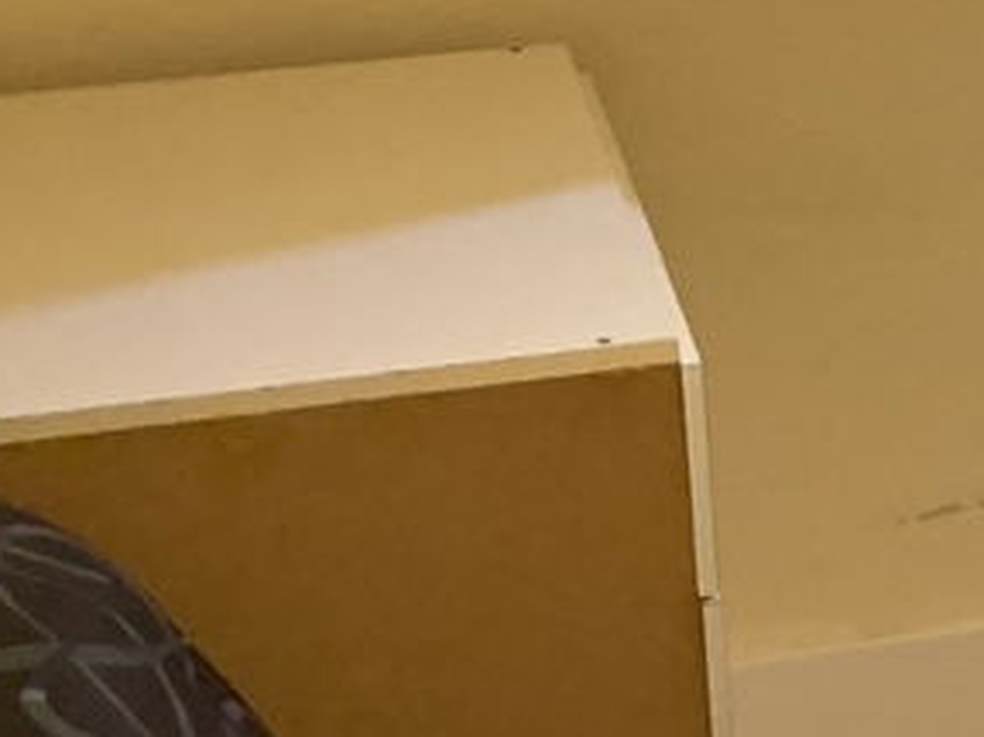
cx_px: 2146
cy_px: 278
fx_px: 4120
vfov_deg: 10.2
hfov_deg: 11.8
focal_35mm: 145
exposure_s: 1/35
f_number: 1.8
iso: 400
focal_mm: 4.25
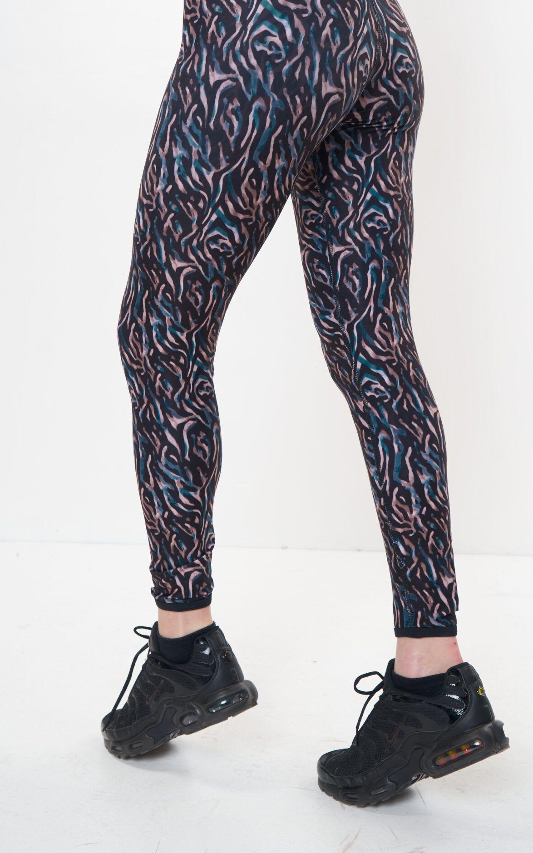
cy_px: 294
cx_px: 310
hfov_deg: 25.8
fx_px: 1162
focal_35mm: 50
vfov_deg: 39.9
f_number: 7.1
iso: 100
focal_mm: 36
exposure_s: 1/125
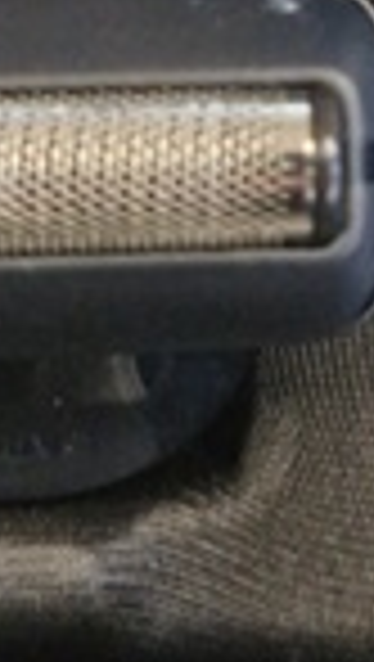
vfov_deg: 18.3
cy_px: -203
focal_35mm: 109
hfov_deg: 11.1
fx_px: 1916
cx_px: 360
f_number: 1.8
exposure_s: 1/100
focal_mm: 5.4
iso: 800
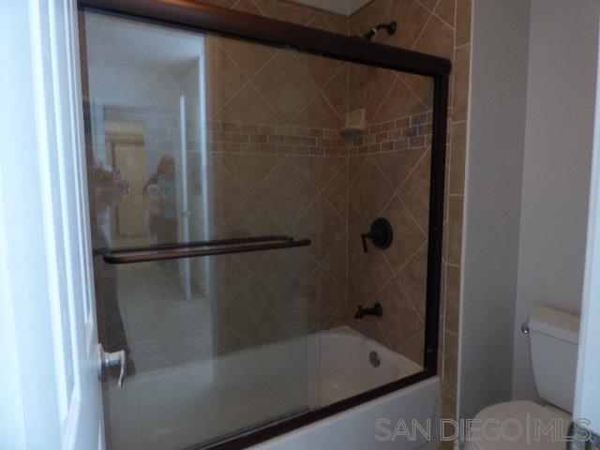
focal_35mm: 20
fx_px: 347
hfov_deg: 81.7
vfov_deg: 66.0
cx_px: 300
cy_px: 225
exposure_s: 1/13
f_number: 2.8
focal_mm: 3.58
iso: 200
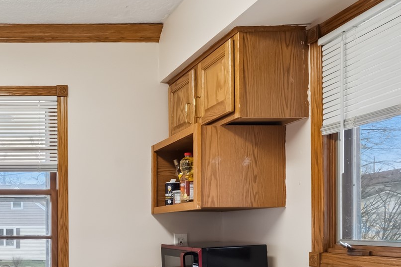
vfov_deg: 30.1
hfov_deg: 39.5
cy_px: 228
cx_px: -8
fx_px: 479
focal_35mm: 43
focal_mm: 16
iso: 400
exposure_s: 1/15
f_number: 9
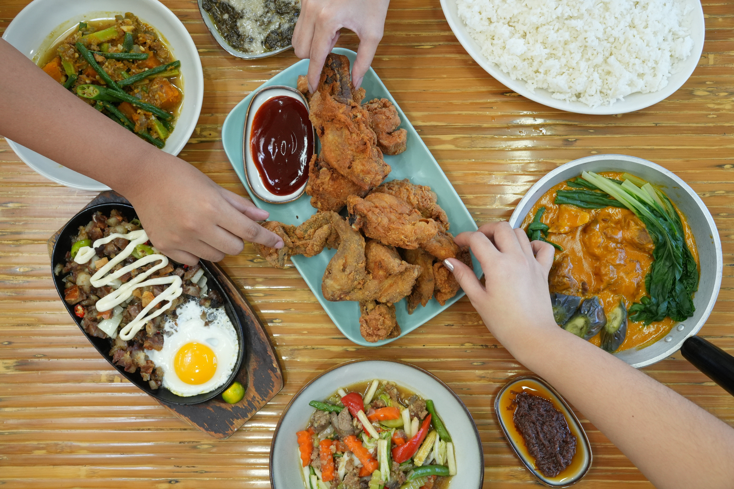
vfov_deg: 32.3
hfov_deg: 47.0
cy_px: 244
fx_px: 844
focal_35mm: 41
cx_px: 367
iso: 1000
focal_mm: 27.6
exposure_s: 1/100
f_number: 5.6
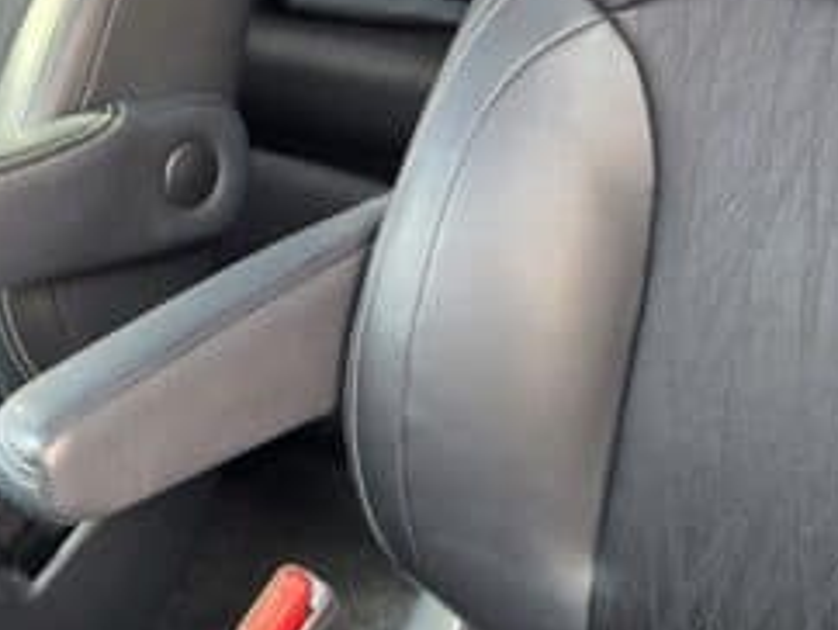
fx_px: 1842
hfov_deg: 25.6
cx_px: 360
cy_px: 208
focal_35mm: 76
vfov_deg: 19.4
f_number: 1.8
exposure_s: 1/180
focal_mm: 5.4
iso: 125
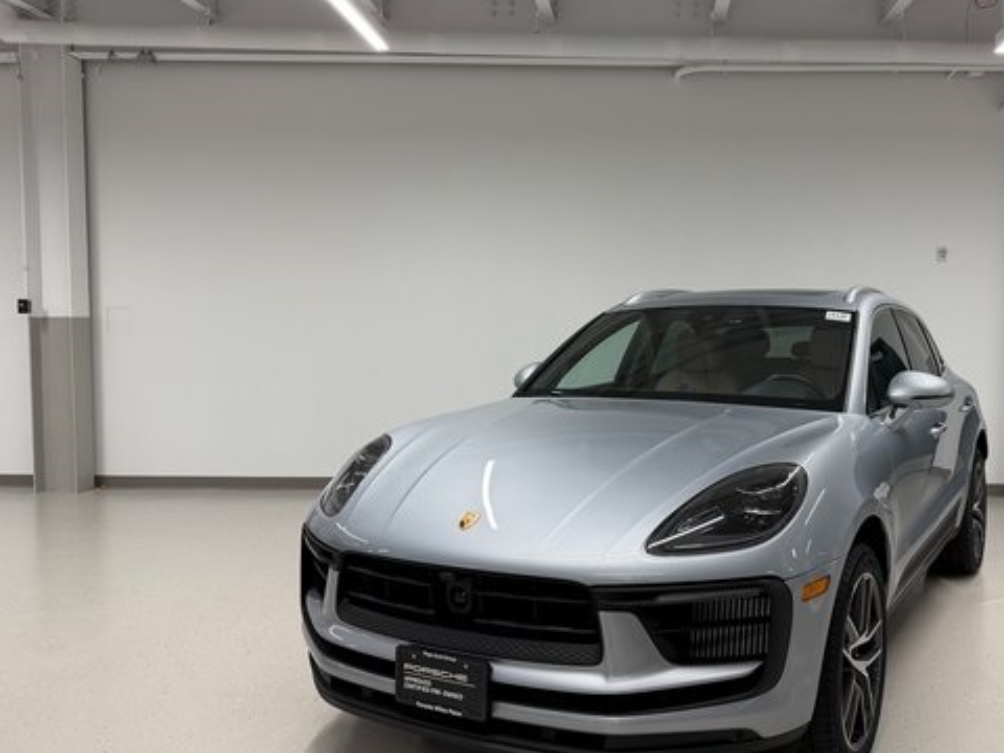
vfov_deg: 44.2
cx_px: 630
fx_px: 928
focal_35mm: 32
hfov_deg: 56.1
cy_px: 385
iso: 160
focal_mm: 6.76
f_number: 1.78
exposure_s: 1/120
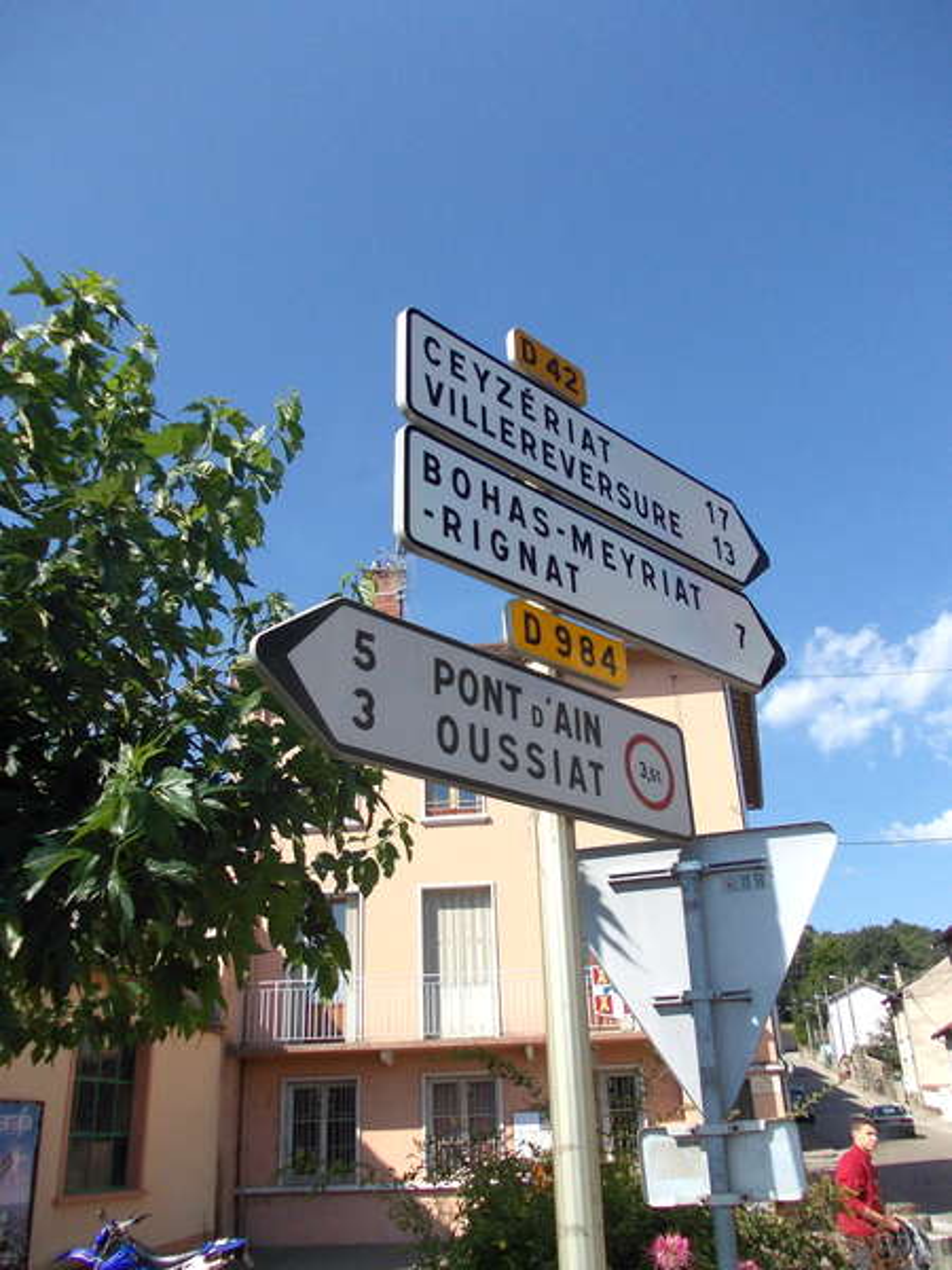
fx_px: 1027
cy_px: 635
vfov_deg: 63.4
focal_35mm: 28
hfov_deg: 49.7
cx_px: 476
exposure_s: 1/400
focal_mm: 4
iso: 80
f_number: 5.4
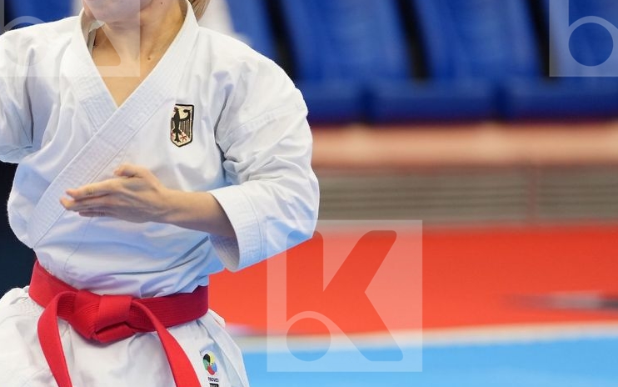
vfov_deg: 3.3
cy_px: 296
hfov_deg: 5.3
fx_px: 6704
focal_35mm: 398
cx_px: 62
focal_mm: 161
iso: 1000
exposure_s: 1/500
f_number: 2.8
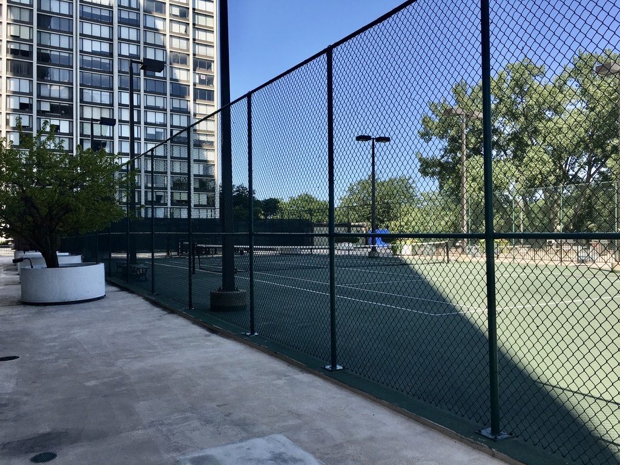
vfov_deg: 48.2
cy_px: 232
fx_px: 519
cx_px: 310
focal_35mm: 29
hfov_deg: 61.7
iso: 25
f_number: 2.2
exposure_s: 1/905
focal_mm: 4.15
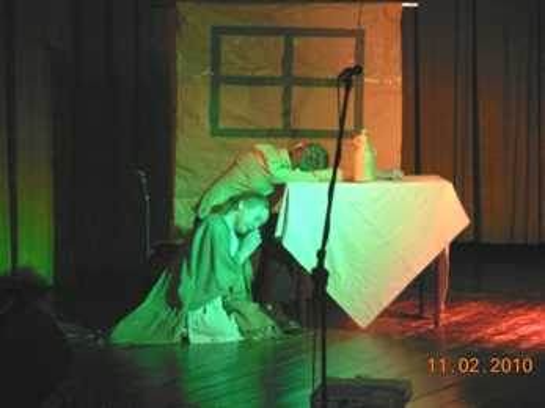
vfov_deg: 9.1
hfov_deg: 12.1
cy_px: 204
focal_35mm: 163
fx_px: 2565
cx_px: 272
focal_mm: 27
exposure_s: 1/12.3
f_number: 4.8
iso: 200
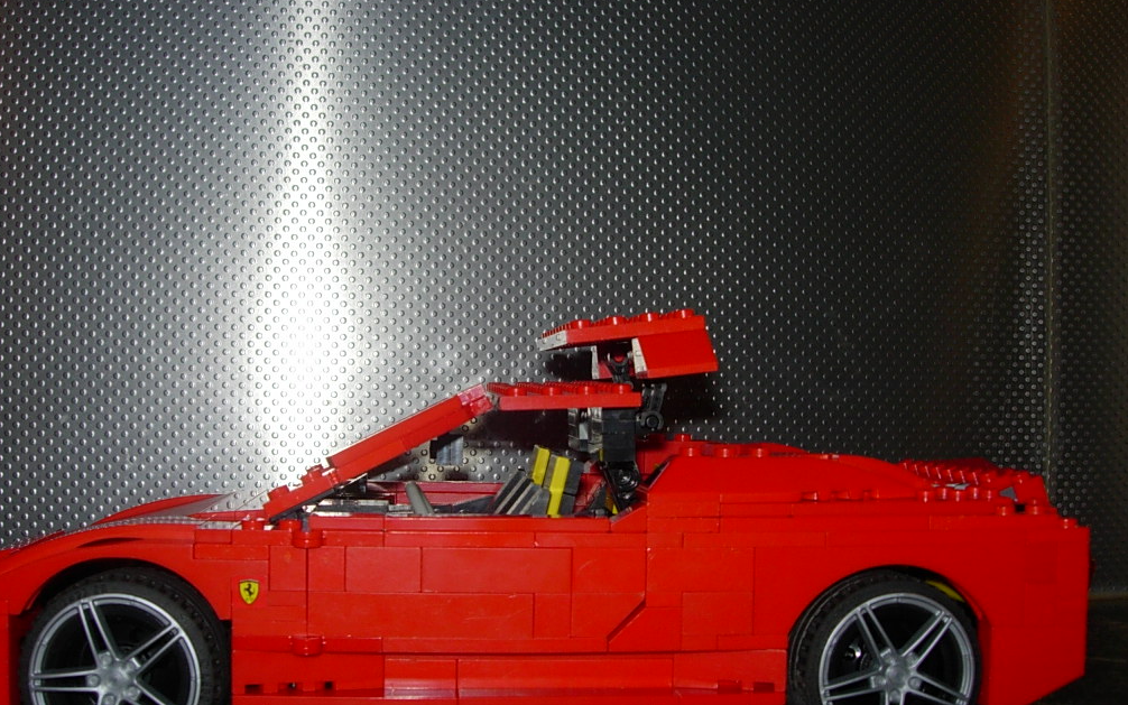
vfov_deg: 31.2
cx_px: 558
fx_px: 1261
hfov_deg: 48.2
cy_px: 407
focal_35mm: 41
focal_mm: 7.8
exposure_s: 1/64
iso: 79
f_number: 4.8
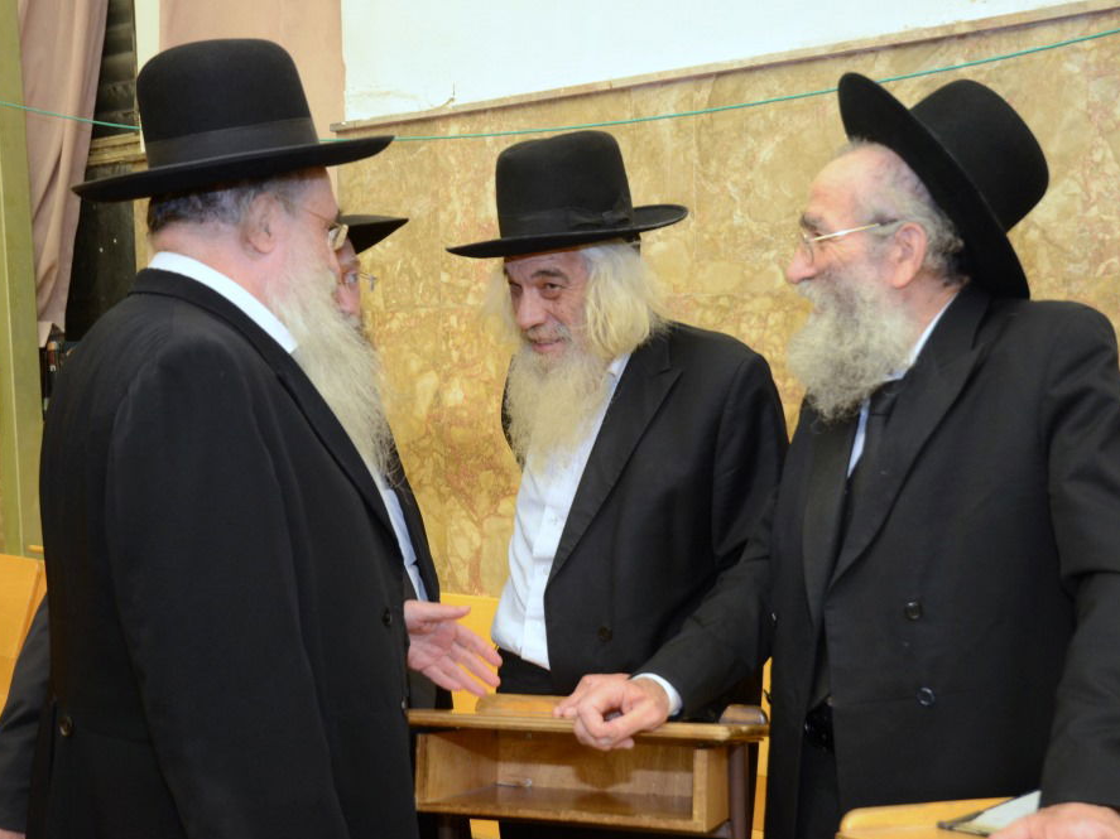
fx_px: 1344
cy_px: 418
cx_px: 592
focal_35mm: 42
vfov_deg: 34.7
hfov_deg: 45.2
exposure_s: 1/125
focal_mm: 25
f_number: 5
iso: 1000
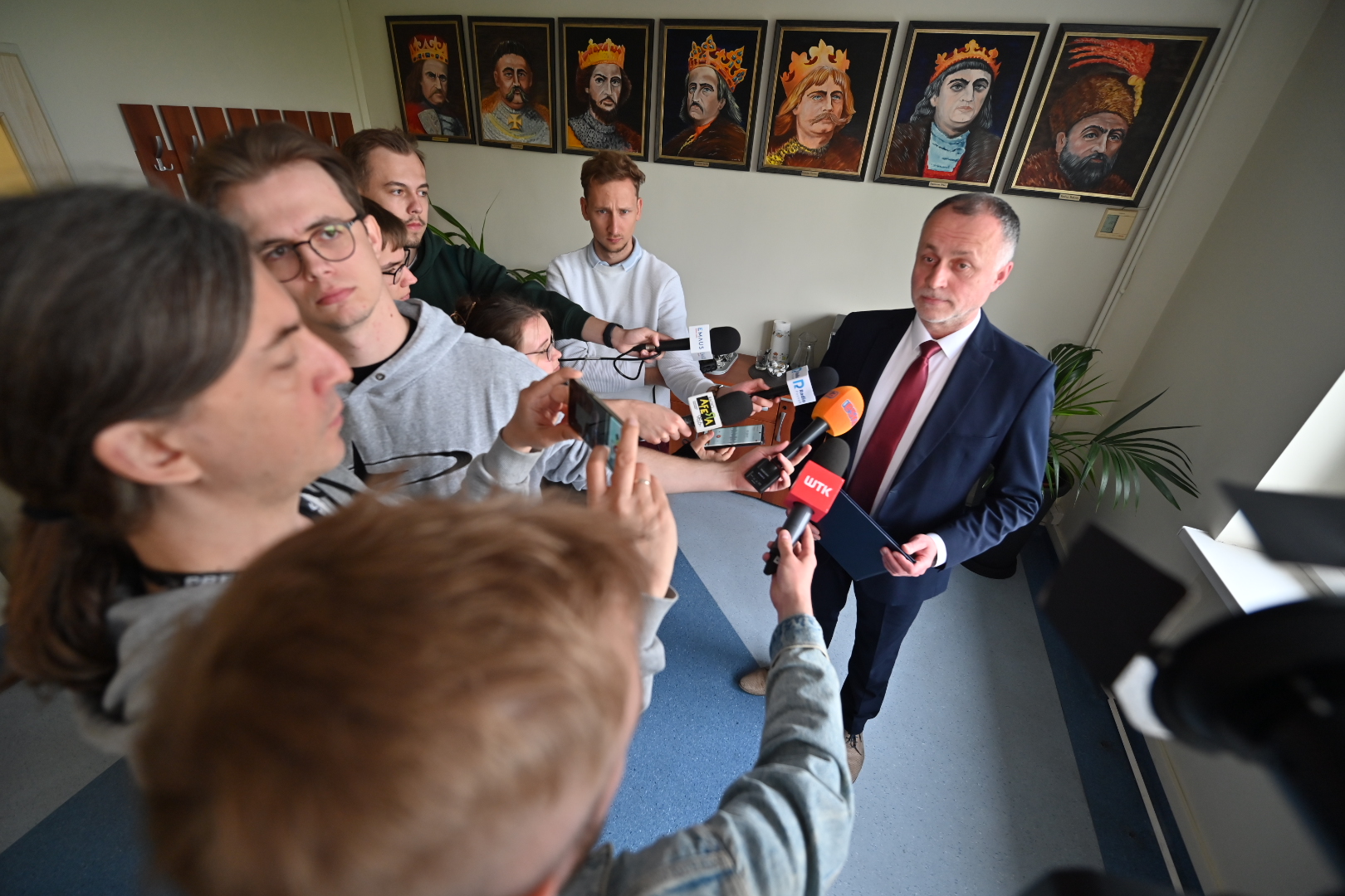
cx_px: 672
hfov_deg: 104.3
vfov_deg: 81.2
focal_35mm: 14
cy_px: 448
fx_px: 523
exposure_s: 1/400
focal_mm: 14
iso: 500
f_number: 2.8
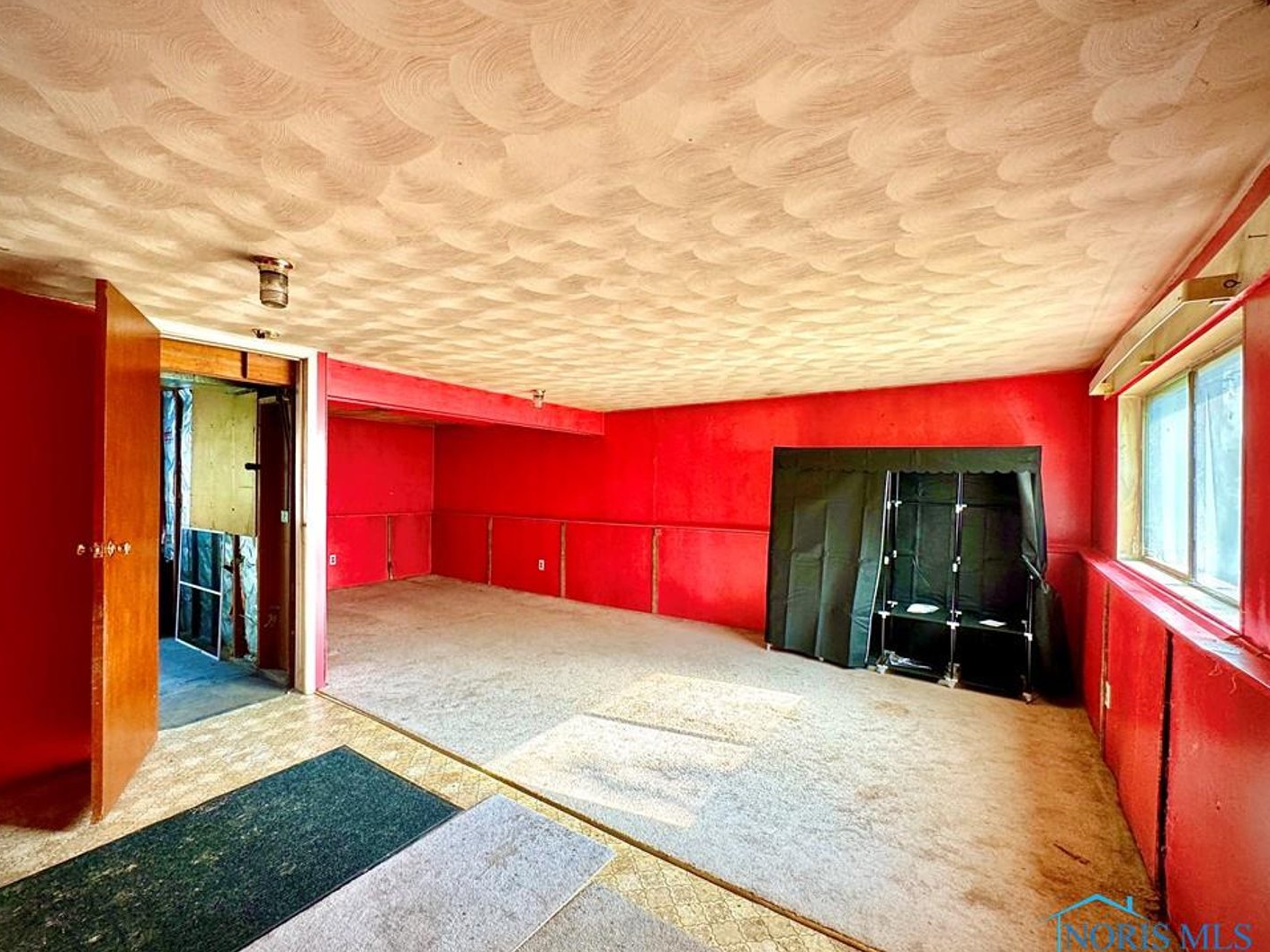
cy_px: 485
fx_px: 550
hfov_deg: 98.1
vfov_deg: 81.7
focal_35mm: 15
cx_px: 599
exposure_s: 1/99
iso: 200
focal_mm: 2.22
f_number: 2.2
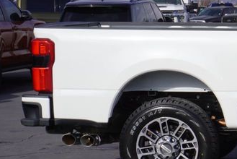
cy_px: 107
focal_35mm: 140
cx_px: 367
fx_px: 922
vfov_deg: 9.8
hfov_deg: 13.7
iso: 100
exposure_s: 1/250
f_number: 11
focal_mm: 30
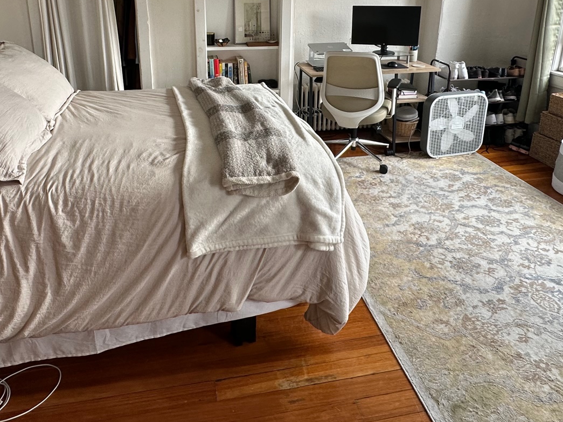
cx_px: 259
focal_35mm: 27
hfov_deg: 65.2
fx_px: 439
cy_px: 98
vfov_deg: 49.0
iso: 125
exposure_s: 1/99
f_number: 2.2
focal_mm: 2.22
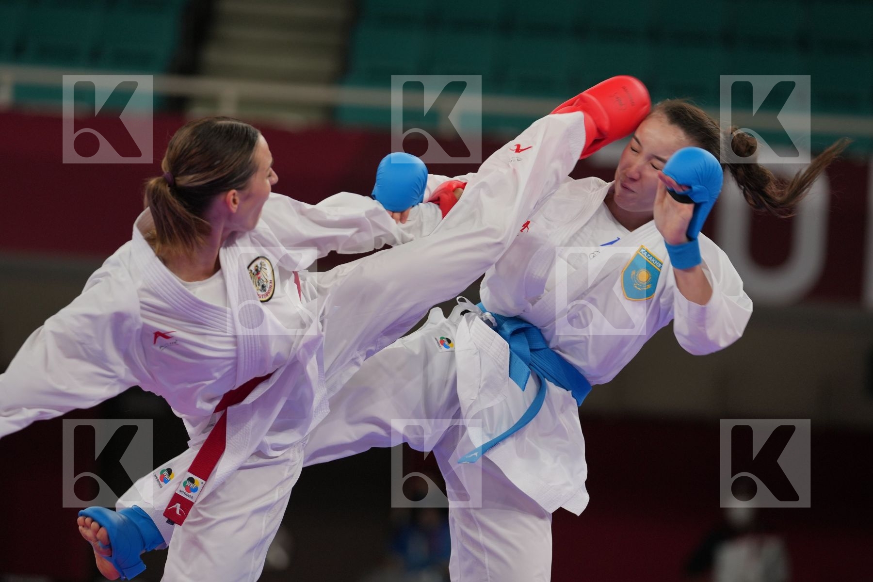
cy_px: 291
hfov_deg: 7.6
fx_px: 6571
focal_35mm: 271
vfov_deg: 5.1
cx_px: 436
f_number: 2.8
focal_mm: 181
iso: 400
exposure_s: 1/1000
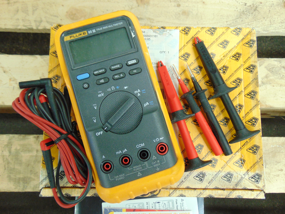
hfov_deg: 69.4
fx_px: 206
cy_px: 107
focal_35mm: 25
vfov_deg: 54.9
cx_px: 142
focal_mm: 4.5
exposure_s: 1/30
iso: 200
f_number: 3
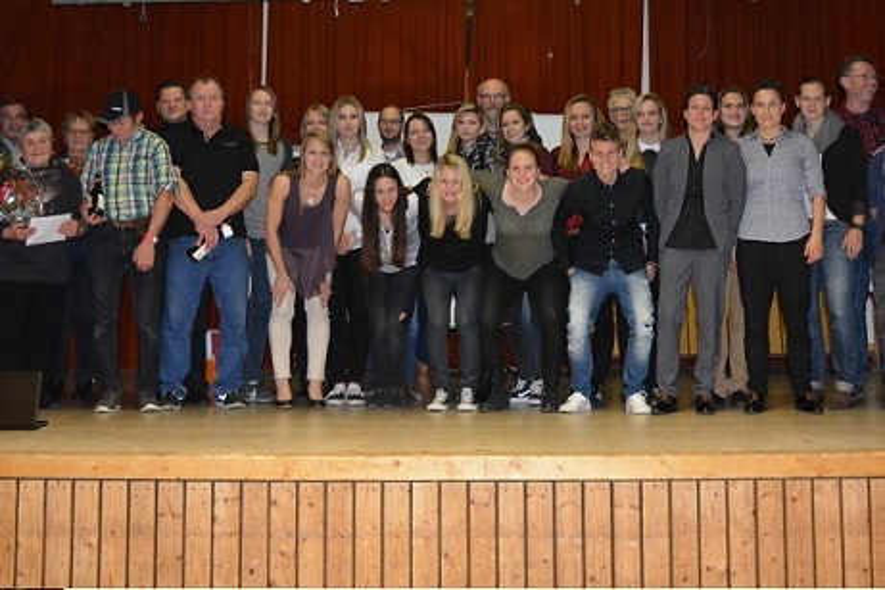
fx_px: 774
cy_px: 295
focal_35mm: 32
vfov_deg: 41.7
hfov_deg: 59.5
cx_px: 442
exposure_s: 1/60
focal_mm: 21
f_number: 3.8
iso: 3200
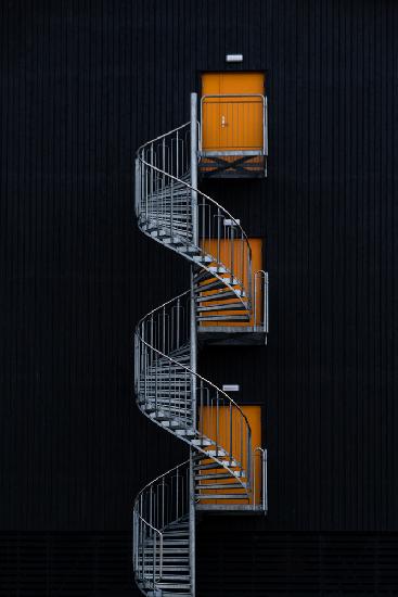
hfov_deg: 16.5
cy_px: 298
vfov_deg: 24.5
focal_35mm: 83
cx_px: 199
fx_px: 1375
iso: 250
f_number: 5
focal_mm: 55
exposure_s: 1/800
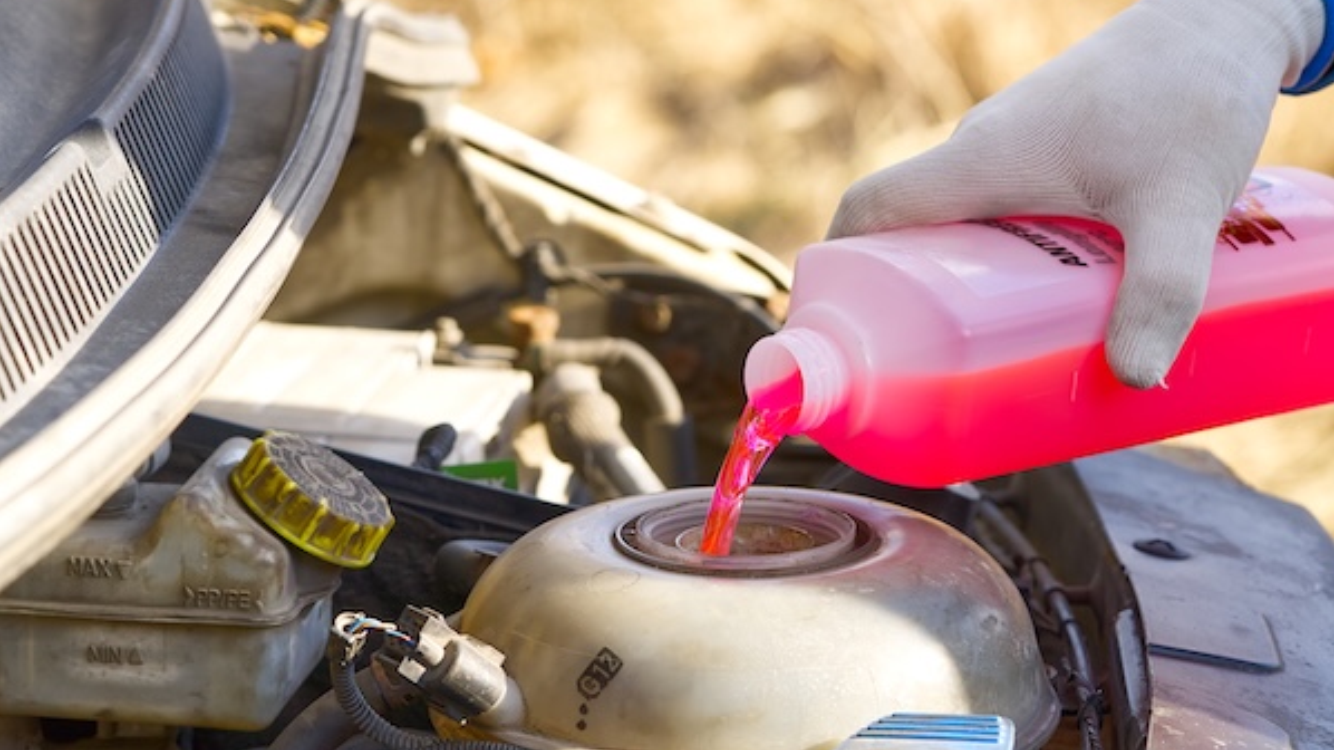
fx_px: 5022
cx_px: 667
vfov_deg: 8.5
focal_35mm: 142
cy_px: 414
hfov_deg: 15.1
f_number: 5.6
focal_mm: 90
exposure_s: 1/400
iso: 200
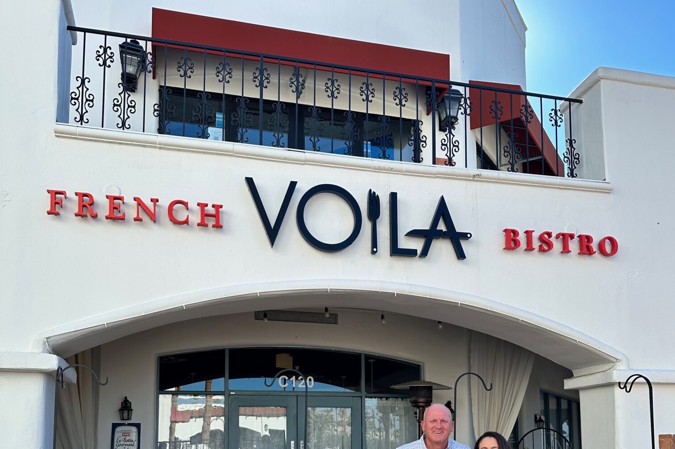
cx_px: 343
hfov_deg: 55.8
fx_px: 637
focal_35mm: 34
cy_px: 393
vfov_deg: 36.7
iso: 80
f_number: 1.78
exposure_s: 1/1692
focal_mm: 6.86
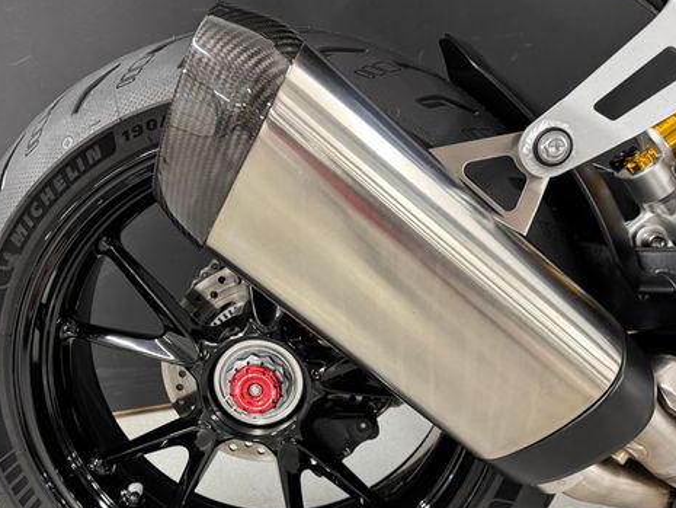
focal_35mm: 33
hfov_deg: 55.1
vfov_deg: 42.4
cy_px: 335
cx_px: 285
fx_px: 645
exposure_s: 1/50
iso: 320
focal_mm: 6.76
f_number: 1.78
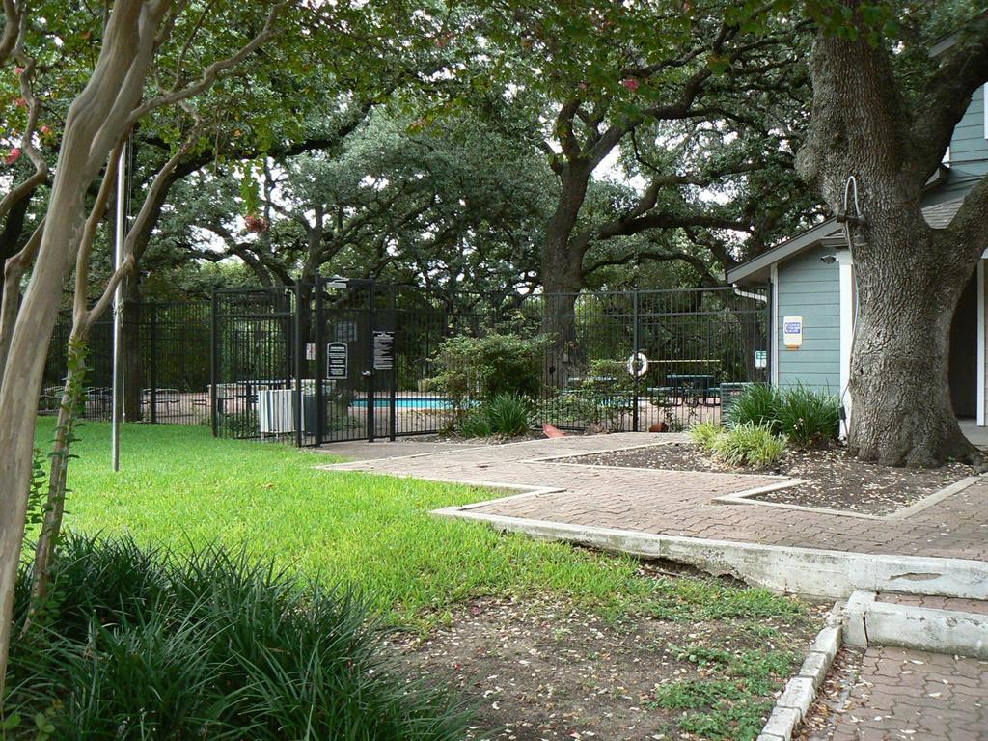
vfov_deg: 39.7
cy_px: 370
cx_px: 494
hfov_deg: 51.4
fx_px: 1028
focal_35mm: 36
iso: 200
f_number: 3.6
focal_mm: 6
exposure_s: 1/320
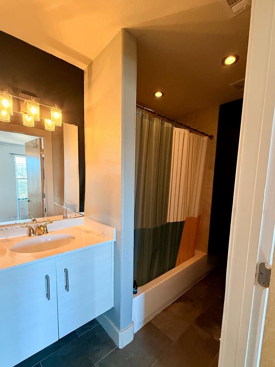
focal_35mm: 16
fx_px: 169
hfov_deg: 78.1
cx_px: 141
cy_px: 202
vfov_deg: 94.2
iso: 500
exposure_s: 1/60
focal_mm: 2.22
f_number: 2.2
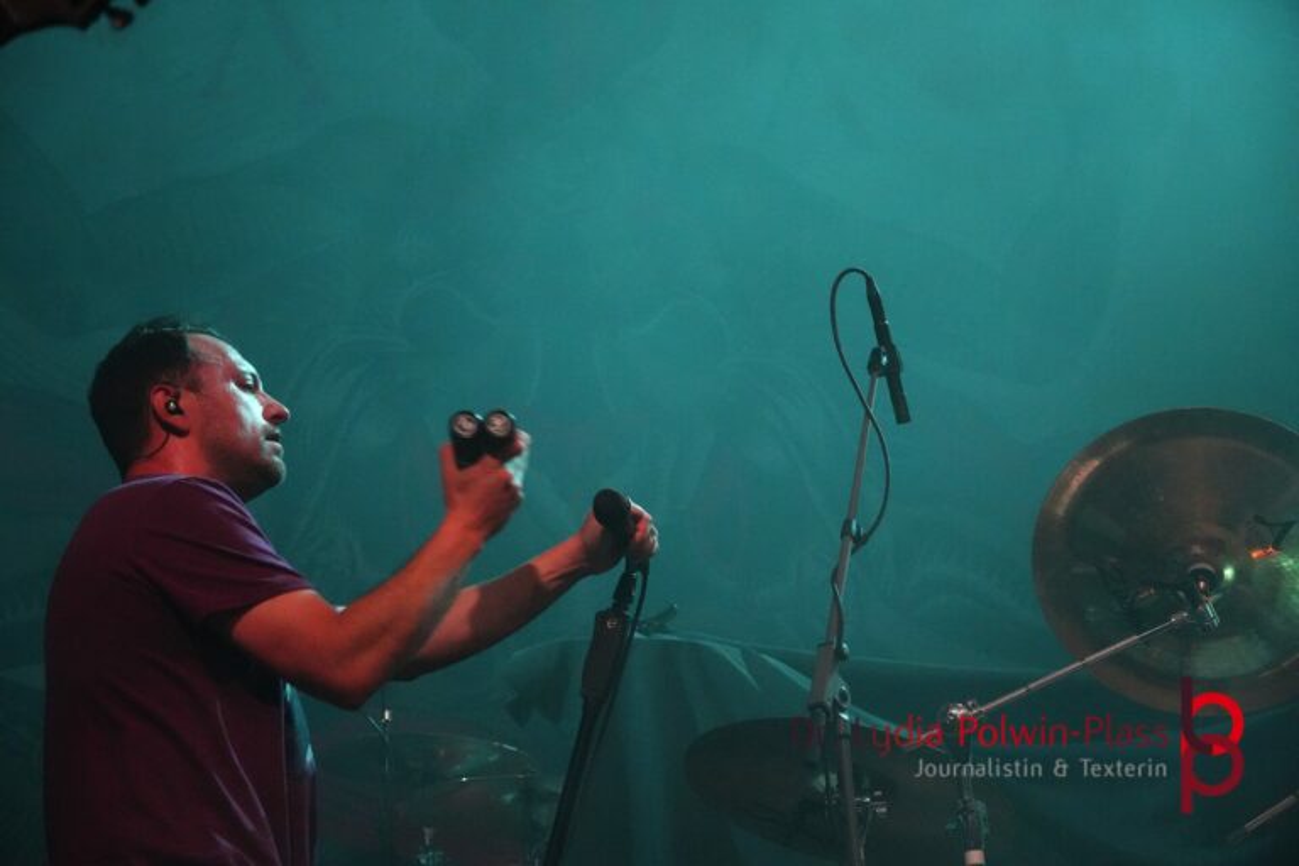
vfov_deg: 15.7
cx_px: 650
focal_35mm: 87
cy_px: 433
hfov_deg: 23.4
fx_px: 3139
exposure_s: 1/125
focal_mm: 58
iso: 6400
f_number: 4.5
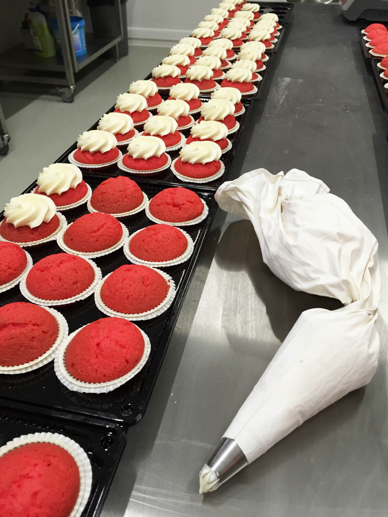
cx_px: 194
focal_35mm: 29
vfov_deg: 61.7
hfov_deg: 48.2
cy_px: 258
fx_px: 433
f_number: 2.2
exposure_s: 1/33
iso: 100
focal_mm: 4.15
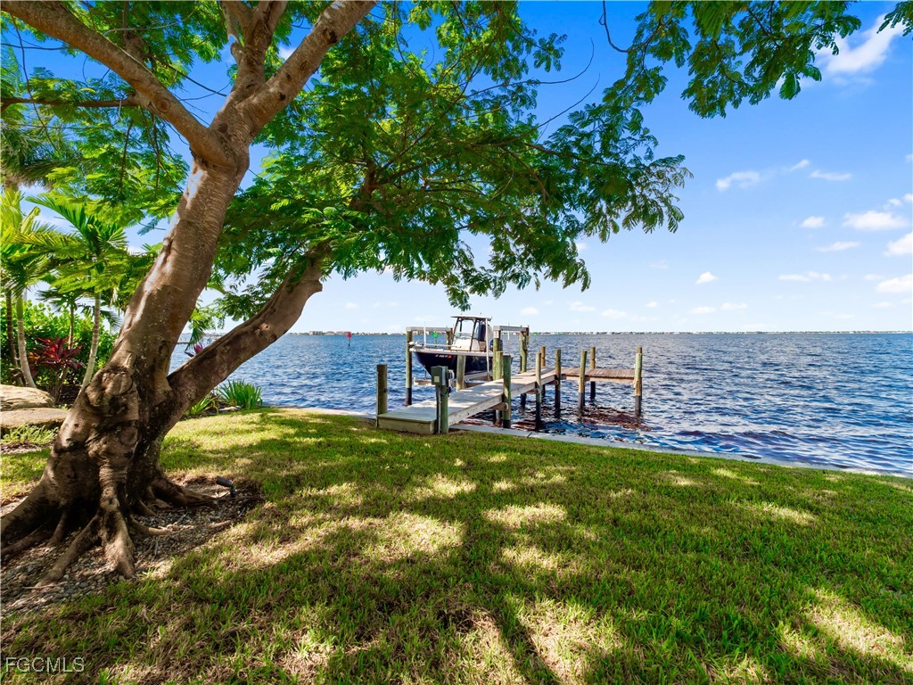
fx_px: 369
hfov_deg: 102.1
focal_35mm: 14
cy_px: 342
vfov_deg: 85.7
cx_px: 456
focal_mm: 7
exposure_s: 1/125
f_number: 7.1
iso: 200
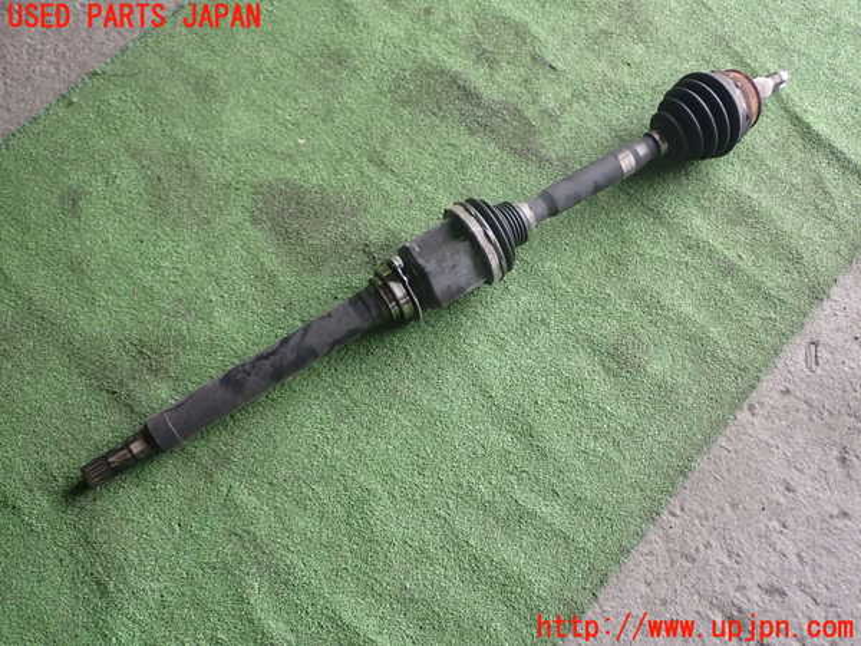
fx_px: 895
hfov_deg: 51.4
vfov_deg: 39.7
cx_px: 430
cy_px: 323
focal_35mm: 36
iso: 200
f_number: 2.5
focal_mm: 6.37
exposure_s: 1/60
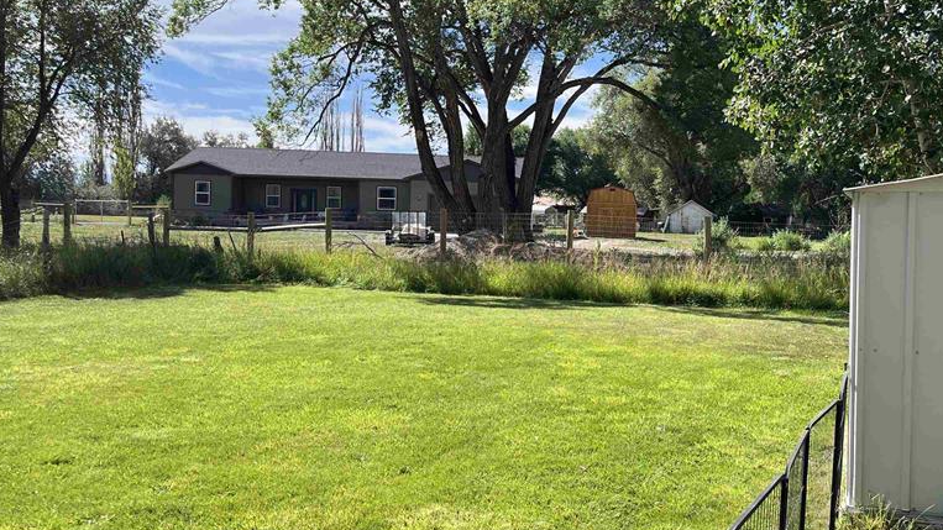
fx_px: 950
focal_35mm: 38
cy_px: 247
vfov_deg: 31.2
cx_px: 613
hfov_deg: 52.0
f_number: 1.6
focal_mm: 5.1
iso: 50
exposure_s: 1/1992
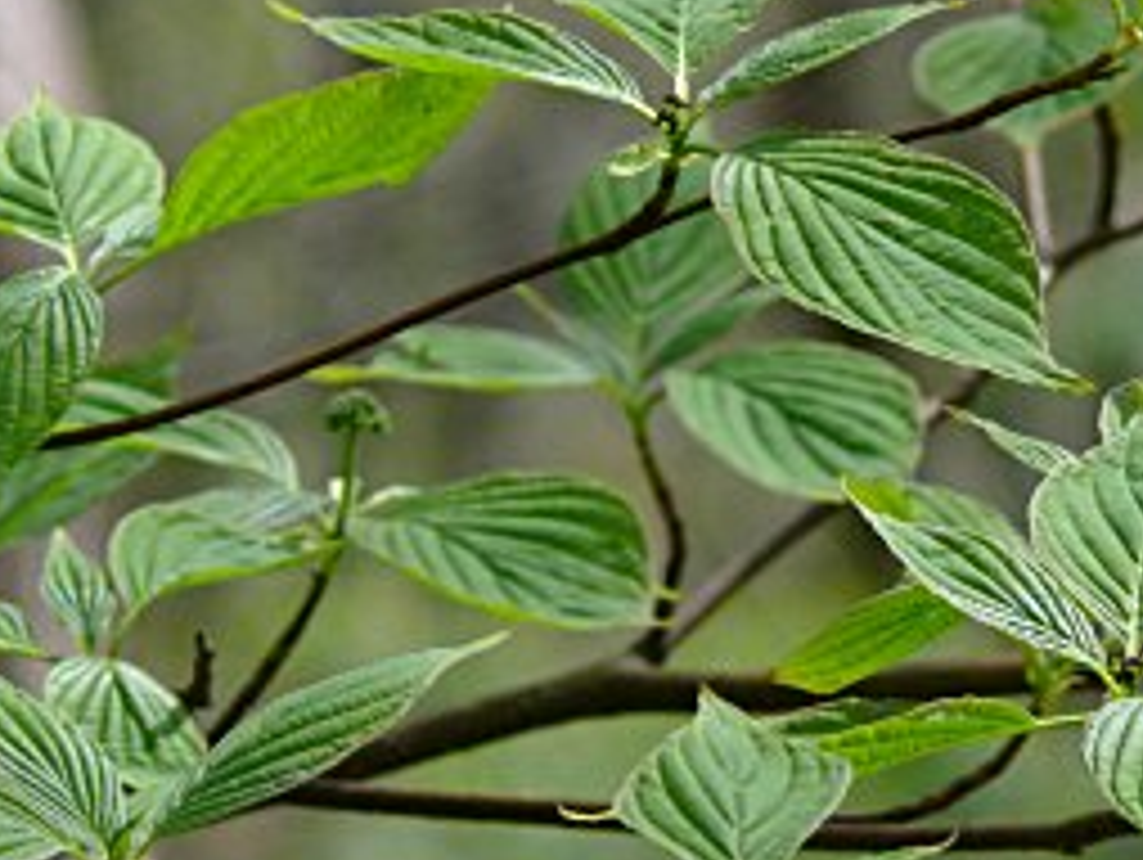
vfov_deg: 2.0
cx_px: 738
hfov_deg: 2.7
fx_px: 24623
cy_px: 482
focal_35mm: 745
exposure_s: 1/250
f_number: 5.6
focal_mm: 88.8
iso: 100
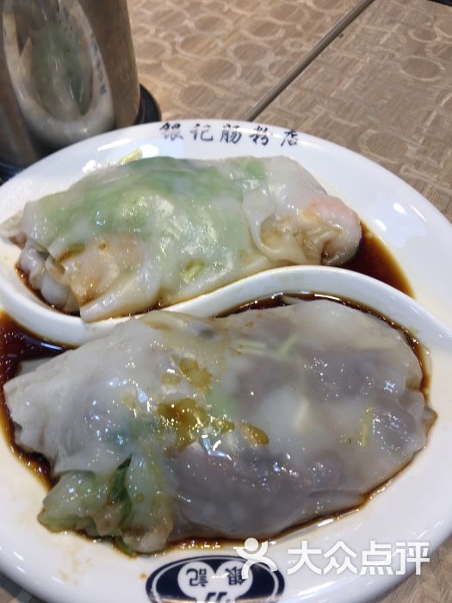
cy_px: 302
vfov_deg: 61.7
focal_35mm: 29
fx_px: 505
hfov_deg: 48.2
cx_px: 226
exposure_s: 1/50
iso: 25
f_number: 2.2
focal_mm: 4.15
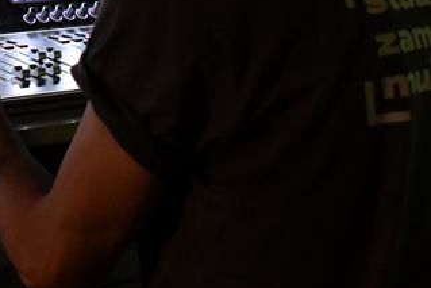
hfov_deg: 17.5
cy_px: -110
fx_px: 1325
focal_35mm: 111
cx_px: -109
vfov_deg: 12.0
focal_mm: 23
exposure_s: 1/40
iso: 1800
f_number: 3.8
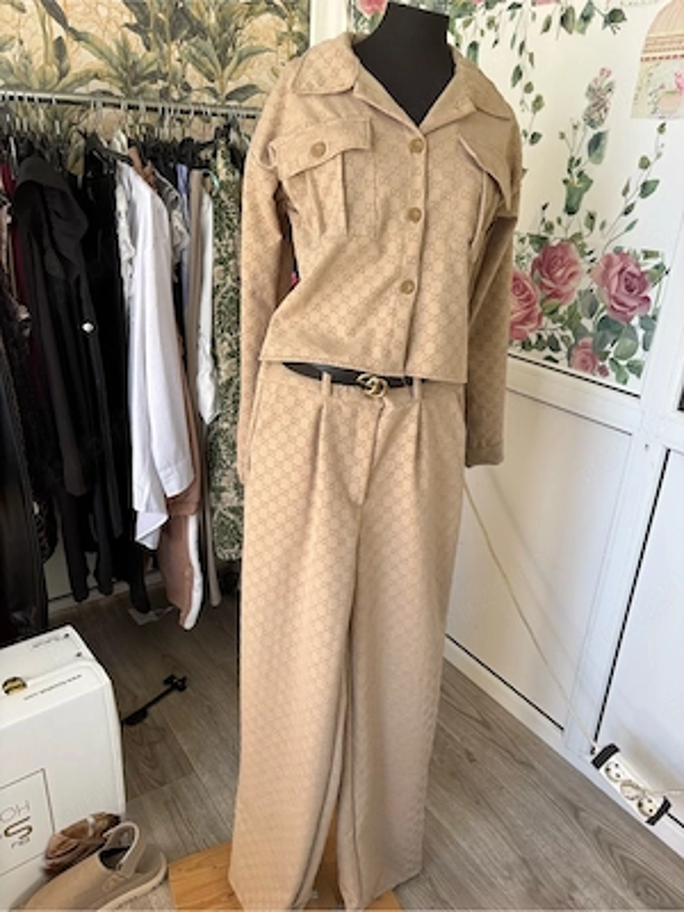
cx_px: 342
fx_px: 685
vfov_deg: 67.3
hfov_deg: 53.1
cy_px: 456
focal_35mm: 26
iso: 125
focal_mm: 5.96
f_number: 1.6
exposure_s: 1/117
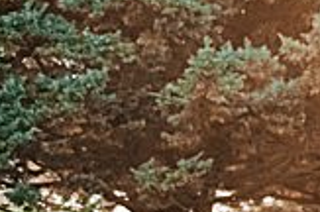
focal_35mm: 497
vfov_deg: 2.8
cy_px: 117
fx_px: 4409
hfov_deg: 4.1
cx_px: 724
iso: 320
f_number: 2.8
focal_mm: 86
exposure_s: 1/1000
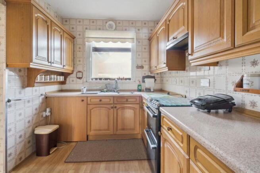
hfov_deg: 96.7
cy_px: 86
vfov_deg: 73.8
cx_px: 130
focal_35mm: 16
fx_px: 116
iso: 640
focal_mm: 16
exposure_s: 1/3
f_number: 13
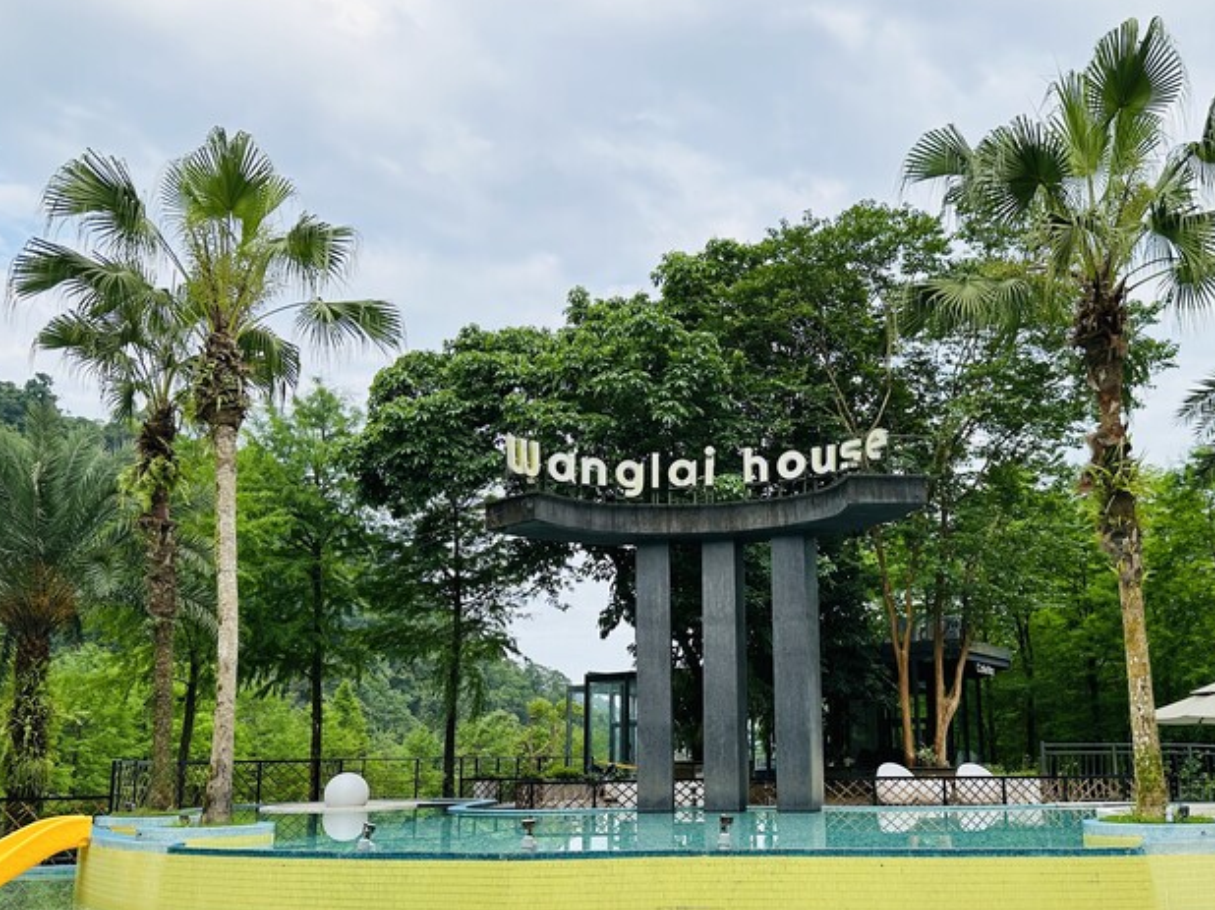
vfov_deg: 42.7
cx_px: 727
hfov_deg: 55.0
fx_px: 1158
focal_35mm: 33
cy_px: 549
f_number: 1.78
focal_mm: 6.86
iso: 80
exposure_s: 1/887
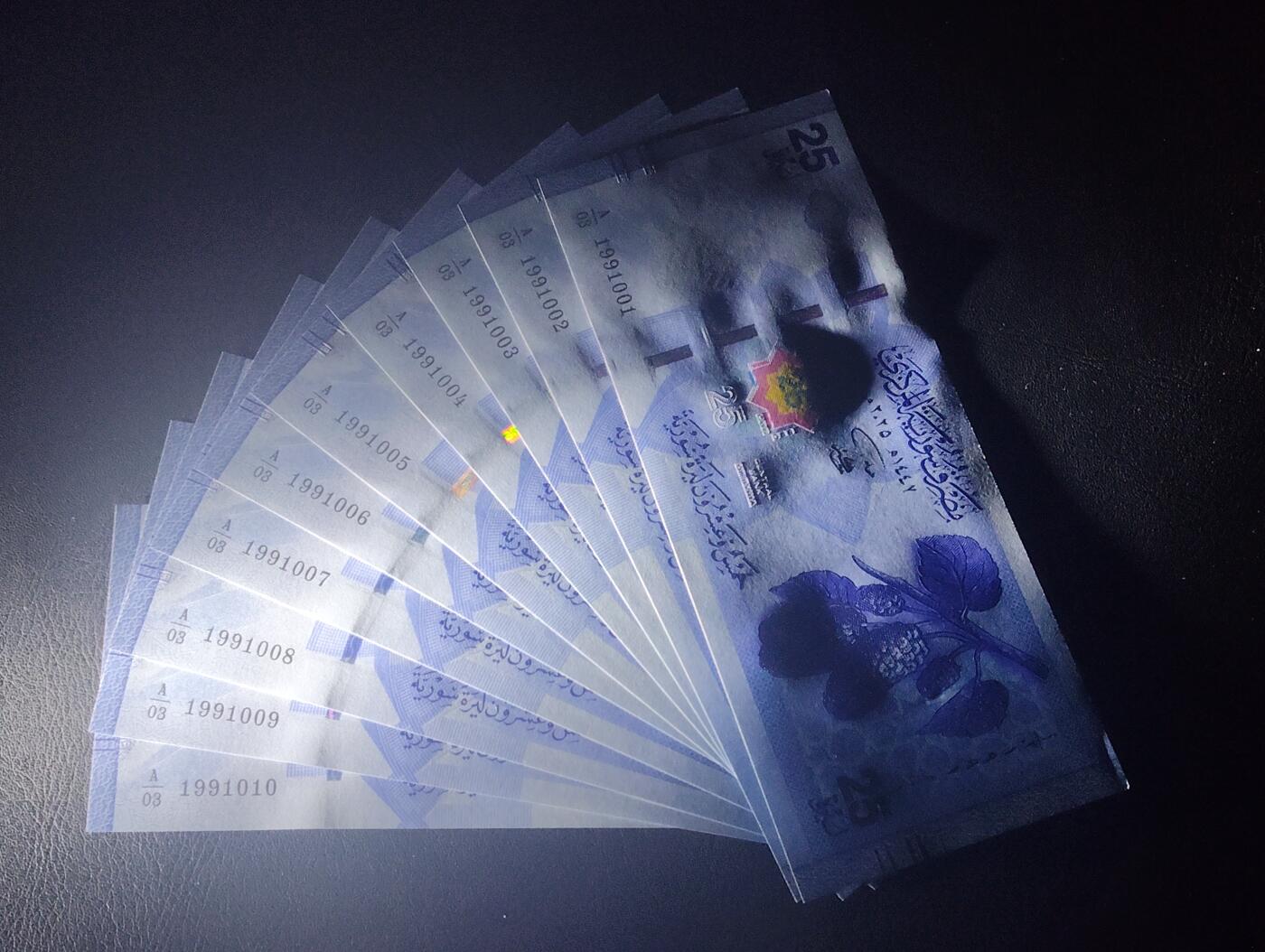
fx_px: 1830
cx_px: 632
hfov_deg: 38.1
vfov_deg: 29.2
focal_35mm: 50
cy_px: 476
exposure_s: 1/100
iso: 125
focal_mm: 3.42
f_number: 2.2
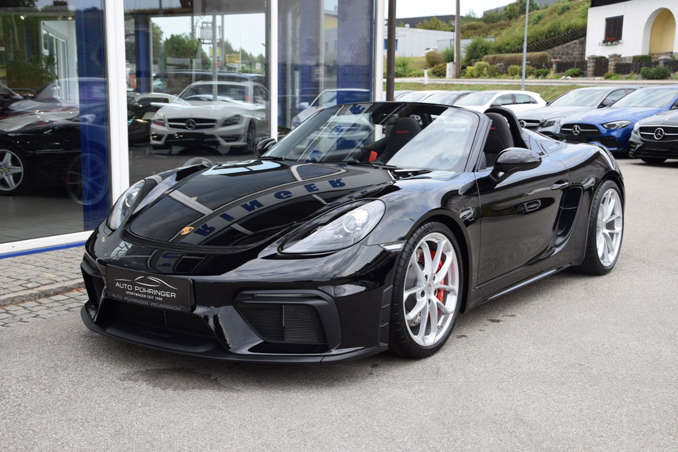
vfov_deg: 28.1
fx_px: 904
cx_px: 339
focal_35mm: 48
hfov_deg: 41.1
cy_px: 226
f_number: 8
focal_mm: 32
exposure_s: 1/250
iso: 320
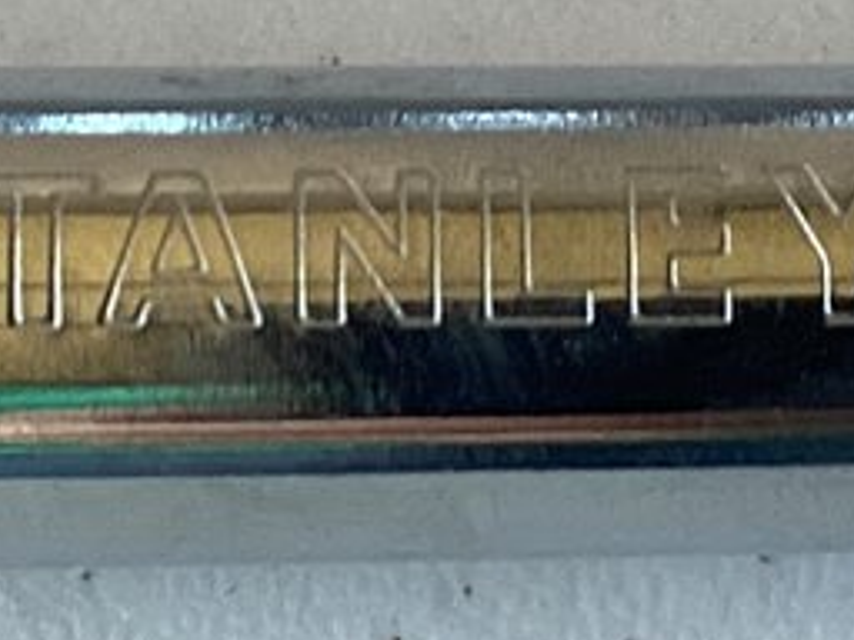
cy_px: 285
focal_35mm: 183
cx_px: 309
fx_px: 4515
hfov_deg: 10.8
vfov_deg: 8.1
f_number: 2.4
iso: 80
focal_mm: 3.3
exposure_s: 1/120
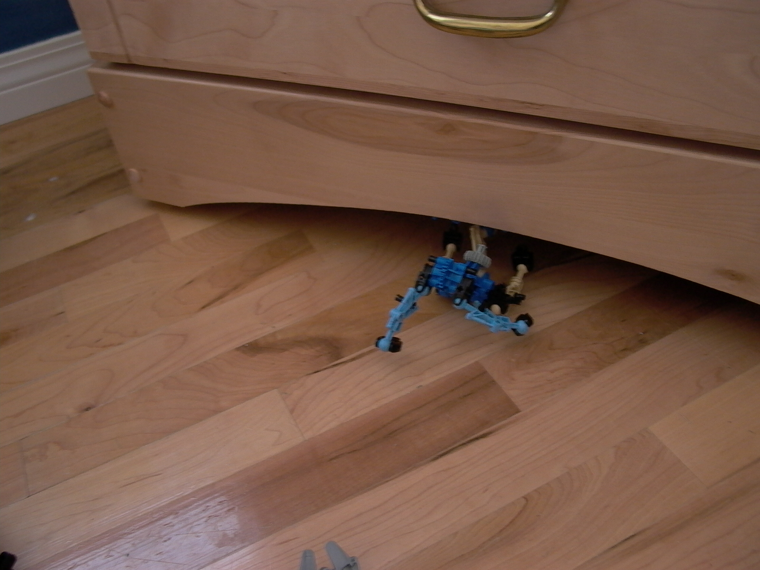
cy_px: 285
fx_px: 725
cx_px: 380
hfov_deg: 55.4
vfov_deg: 42.9
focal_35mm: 33
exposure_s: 1/28
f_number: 2.04
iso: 100
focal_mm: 7.13
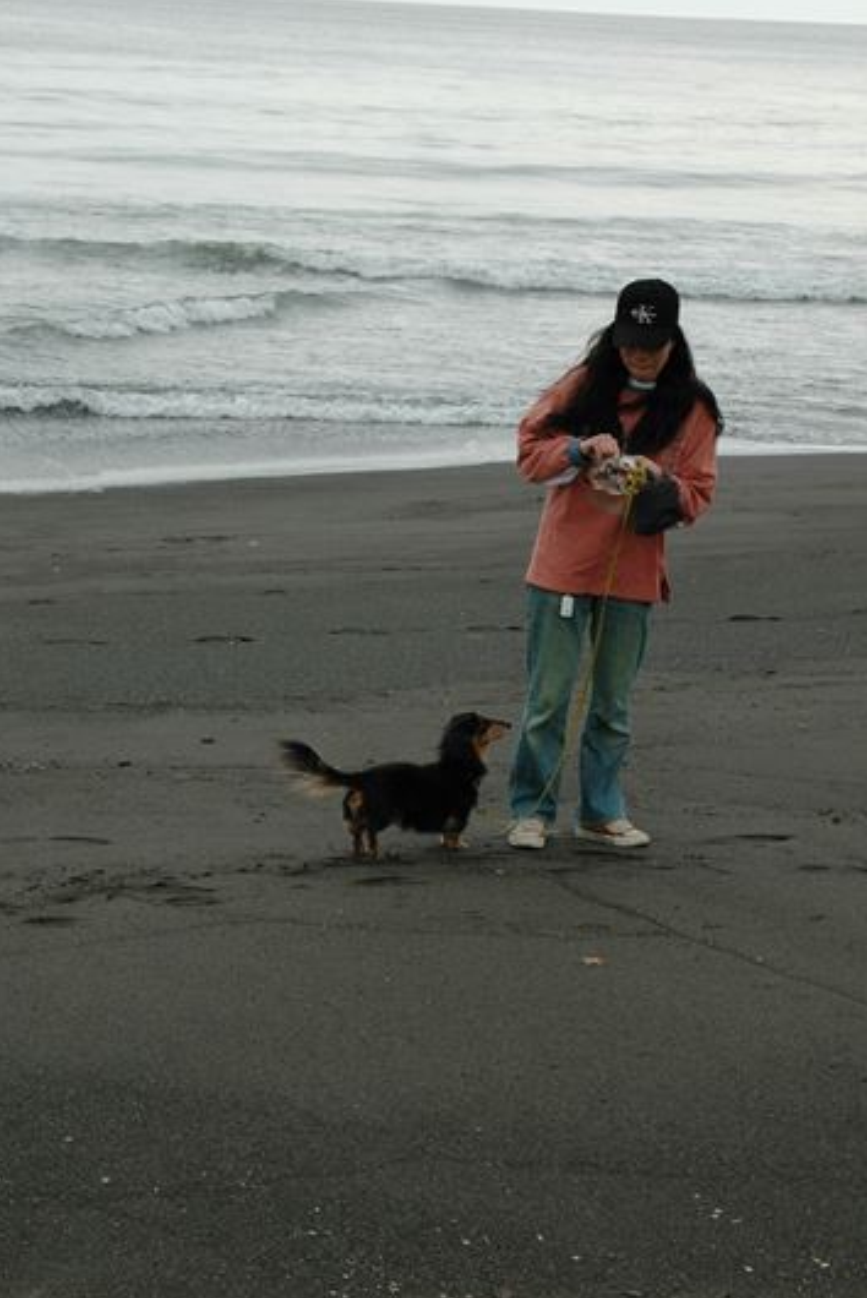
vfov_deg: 26.6
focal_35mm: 76
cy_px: 730
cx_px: 473
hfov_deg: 18.0
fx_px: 2742
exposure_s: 1/200
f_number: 7.1
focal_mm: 42
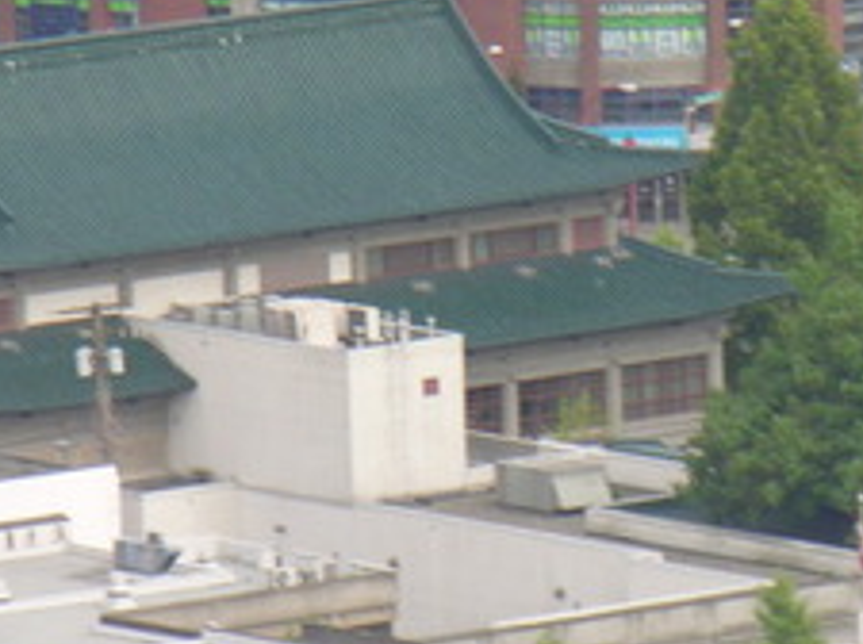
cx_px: 775
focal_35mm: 1091
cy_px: 485
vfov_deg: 1.4
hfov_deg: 1.8
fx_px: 27156
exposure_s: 1/37
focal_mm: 89
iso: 50
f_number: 5.2
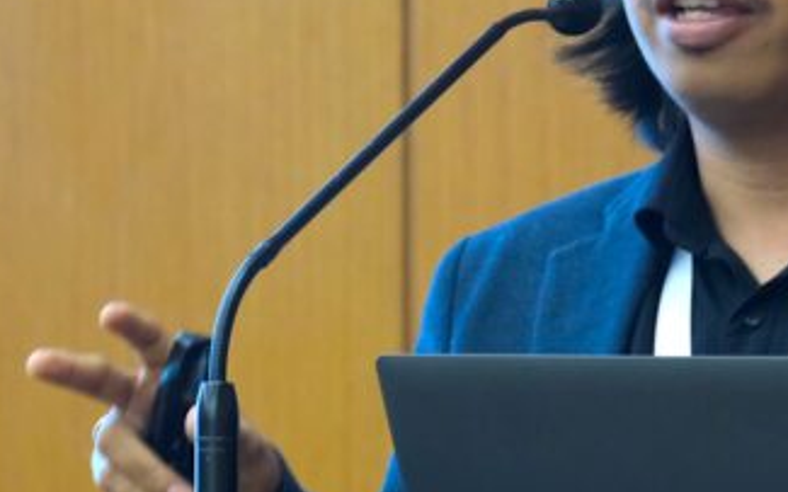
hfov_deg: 4.0
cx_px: 520
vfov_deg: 2.5
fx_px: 11230
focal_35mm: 523
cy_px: 48
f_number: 6
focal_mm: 143.9
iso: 3200
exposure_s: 1/34
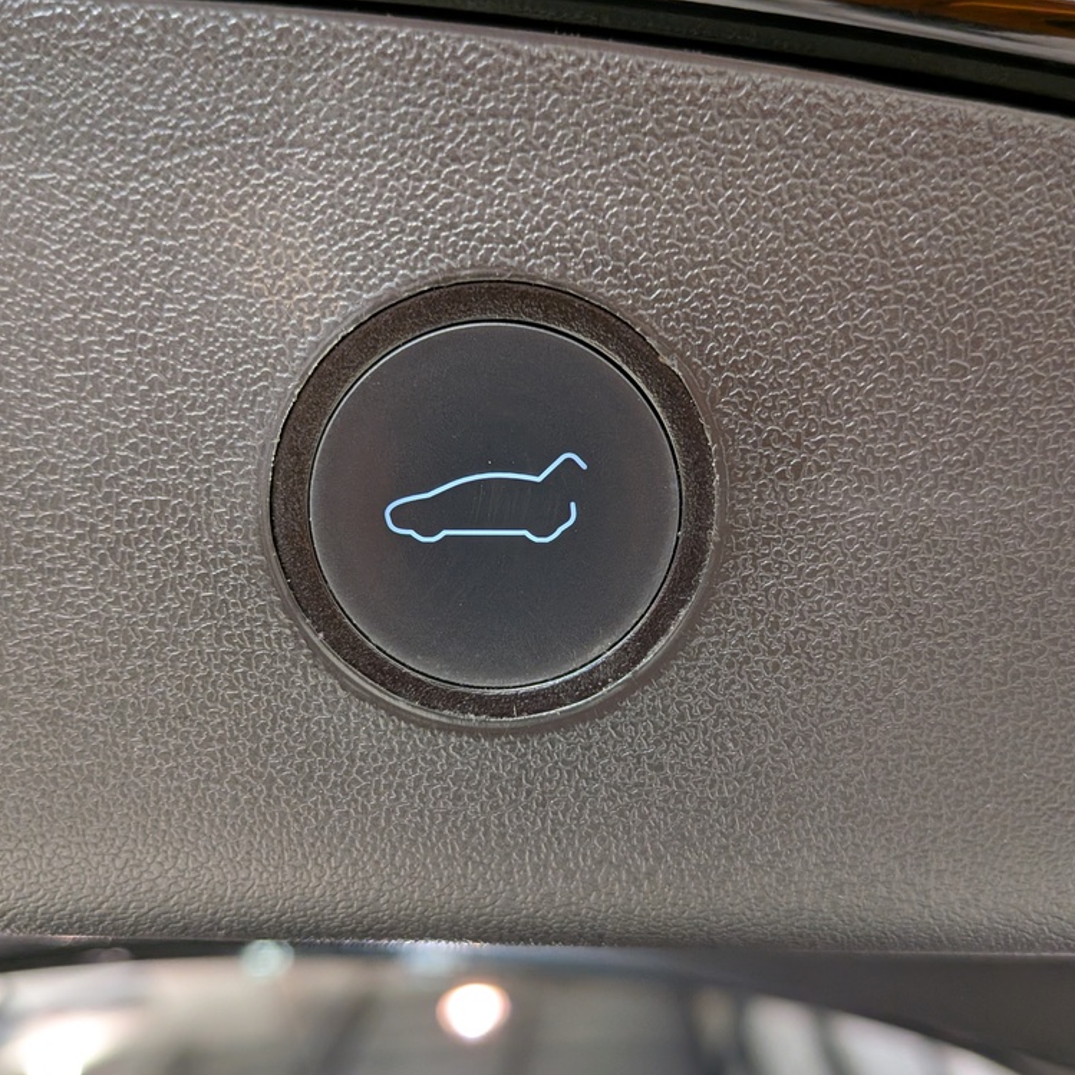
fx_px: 1019
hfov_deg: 55.6
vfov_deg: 55.6
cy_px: 545
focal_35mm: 29
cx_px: 511
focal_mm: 4.53
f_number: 1.7
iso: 452
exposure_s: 1/100
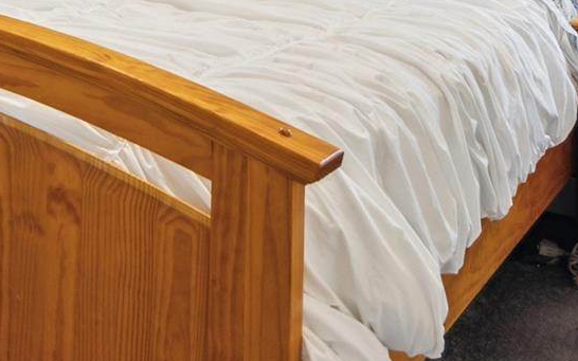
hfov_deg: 29.0
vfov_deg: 17.8
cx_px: -29
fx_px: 1024
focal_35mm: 65
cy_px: -191
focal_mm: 17
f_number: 5
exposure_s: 1/80
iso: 250
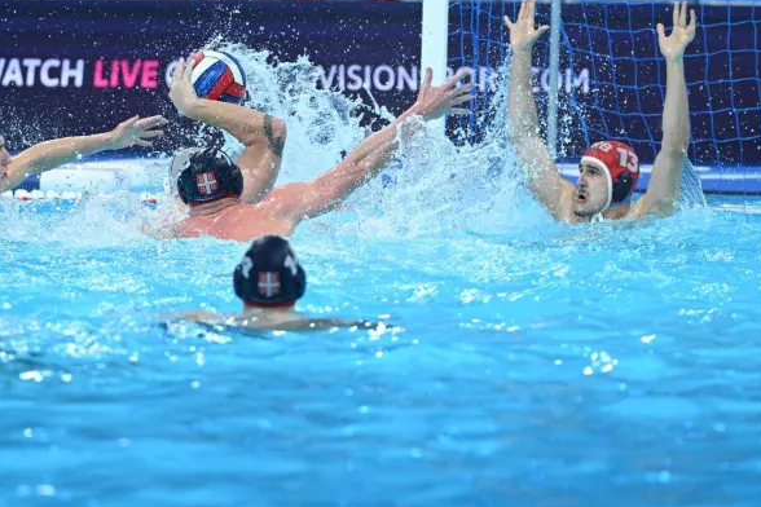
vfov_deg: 4.3
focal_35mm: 323
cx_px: 283
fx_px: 6827
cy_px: 196
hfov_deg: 6.4
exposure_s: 1/1600
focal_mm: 250
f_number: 4
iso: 3200
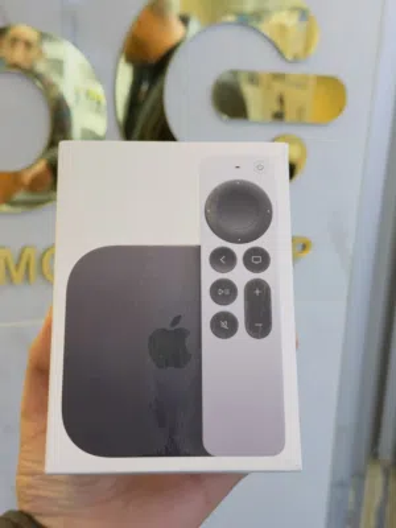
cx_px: 198
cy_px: 264
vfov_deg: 39.7
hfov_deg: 30.3
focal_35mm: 48
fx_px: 732
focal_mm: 6.86
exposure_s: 1/100
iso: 80
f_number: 1.78
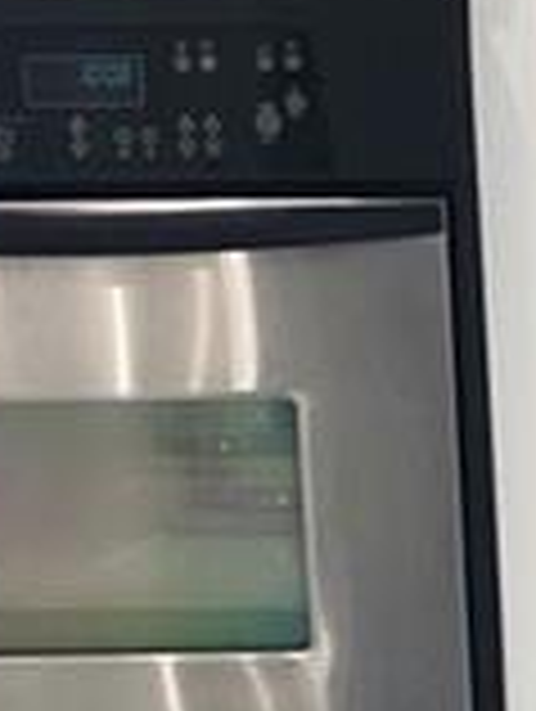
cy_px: 1044
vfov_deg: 9.1
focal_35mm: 212
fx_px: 4365
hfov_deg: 6.7
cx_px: 1167
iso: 40
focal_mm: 3.99
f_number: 1.8
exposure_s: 1/30
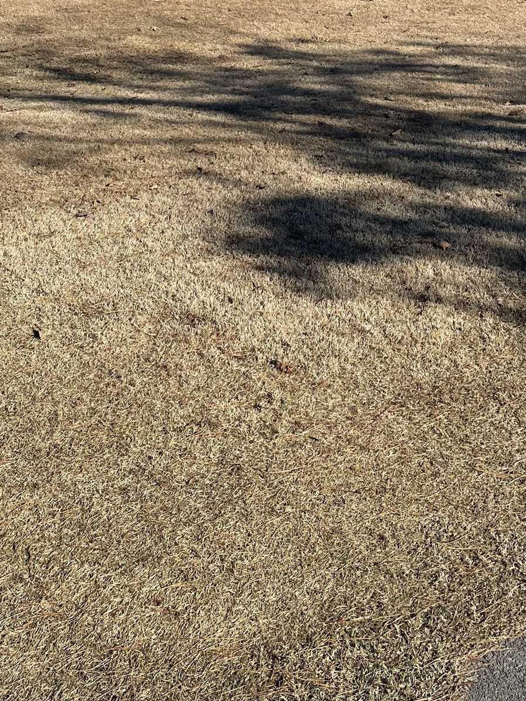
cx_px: 319
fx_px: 1013
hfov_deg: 29.0
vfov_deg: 35.5
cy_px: 44
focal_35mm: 50
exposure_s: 1/3205
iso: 32
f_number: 1.6
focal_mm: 4.2
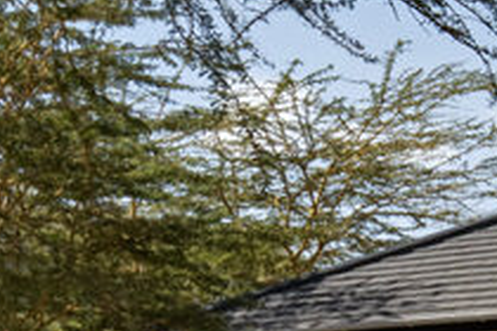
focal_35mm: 183
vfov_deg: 7.4
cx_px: 303
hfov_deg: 11.2
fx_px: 2526
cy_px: 493
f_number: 13
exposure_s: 1/320
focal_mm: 24
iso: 400
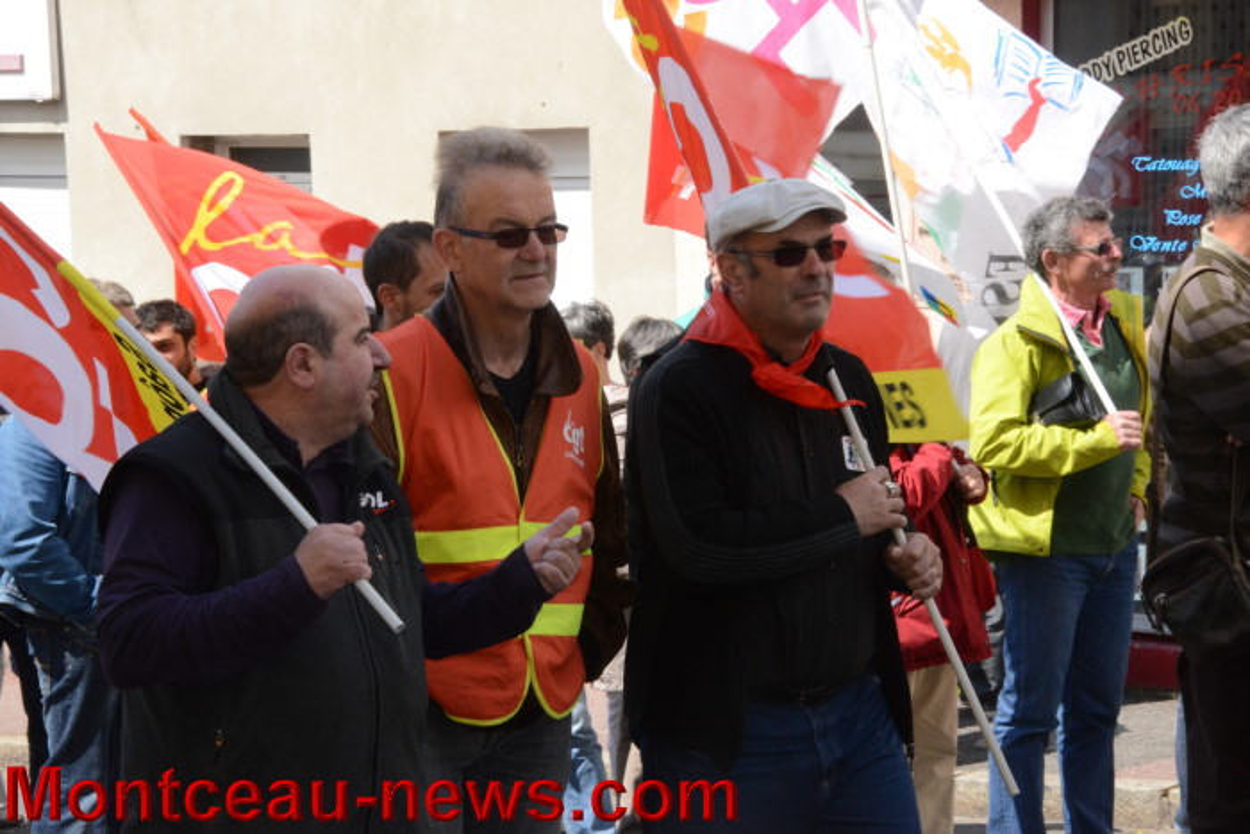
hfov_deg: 18.3
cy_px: 417
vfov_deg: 12.2
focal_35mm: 112
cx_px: 625
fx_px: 3889
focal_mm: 112
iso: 4000
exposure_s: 1/250
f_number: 36
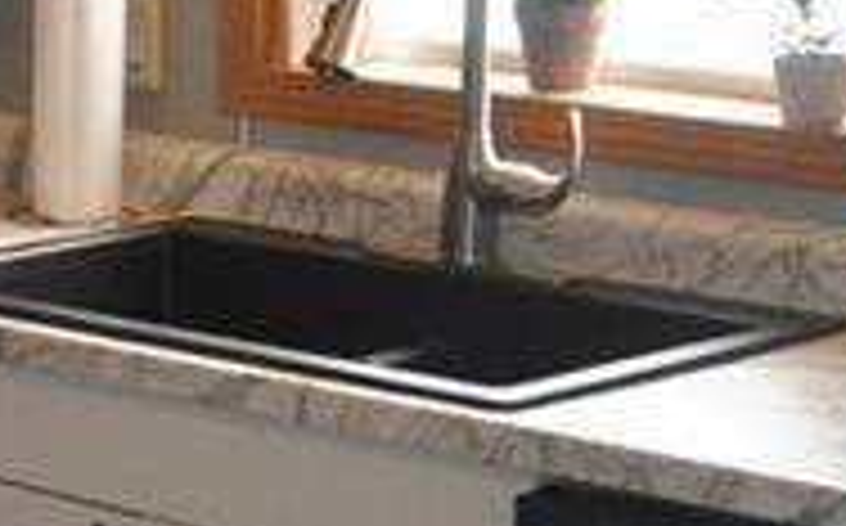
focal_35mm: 150
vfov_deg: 8.6
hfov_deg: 12.2
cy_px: -178
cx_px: -886
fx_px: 3454
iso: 800
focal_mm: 18
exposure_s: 1/100
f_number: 3.5
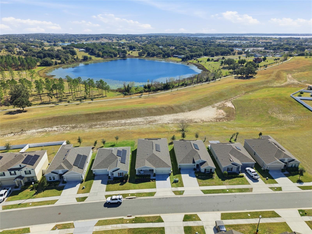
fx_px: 216
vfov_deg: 56.8
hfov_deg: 71.6
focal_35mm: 24
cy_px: 117
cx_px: 156
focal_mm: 8.7
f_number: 1.8
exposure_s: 1/40
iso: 160
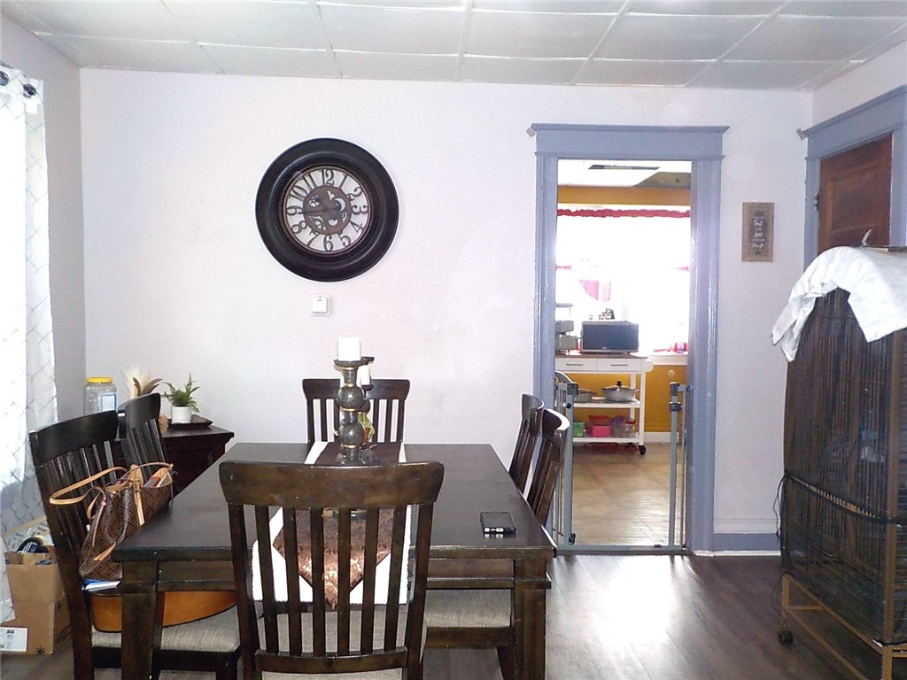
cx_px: 454
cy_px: 340
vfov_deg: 46.8
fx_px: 786
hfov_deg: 60.0
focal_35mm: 30
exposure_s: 1/30
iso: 220
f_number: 3.3
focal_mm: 4.1
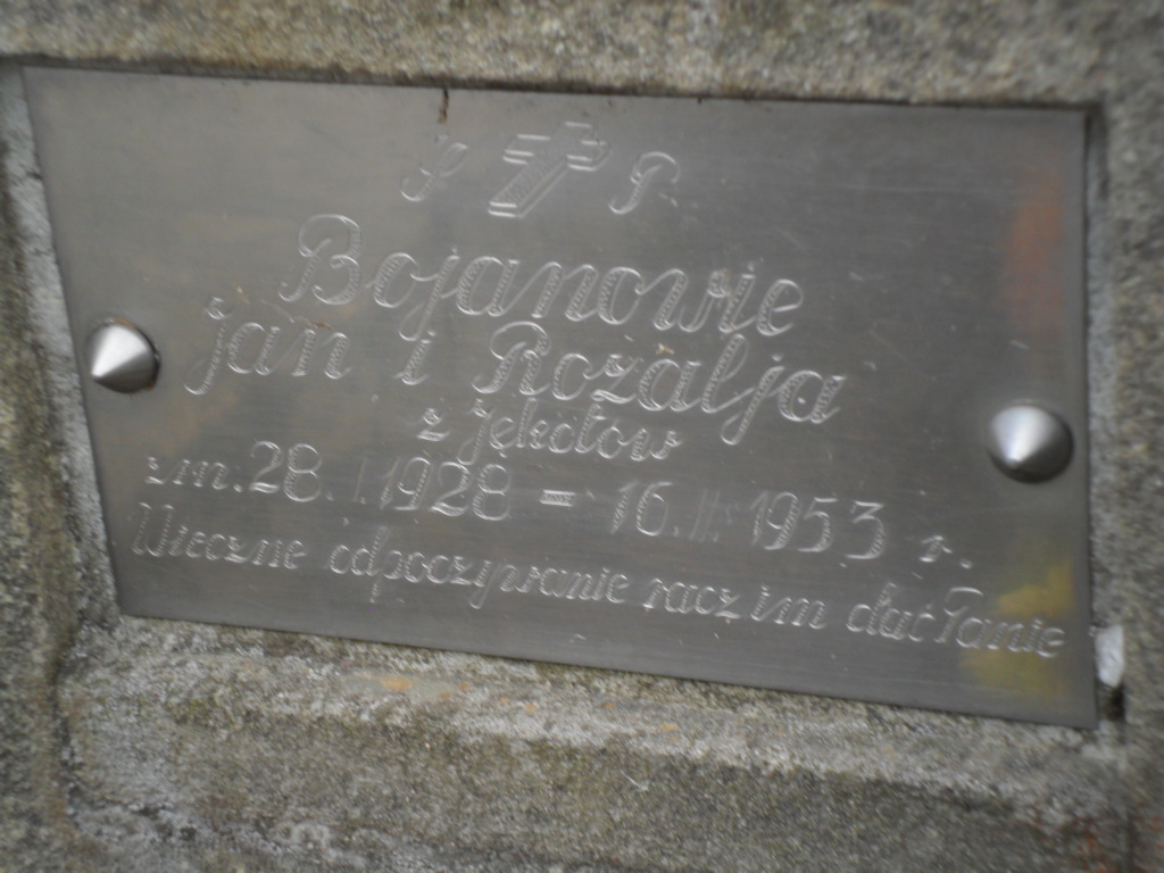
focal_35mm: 108
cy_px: 436
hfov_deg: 18.2
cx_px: 582
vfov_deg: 13.7
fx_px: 3632
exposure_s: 1/60
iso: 100
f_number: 5
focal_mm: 19.6
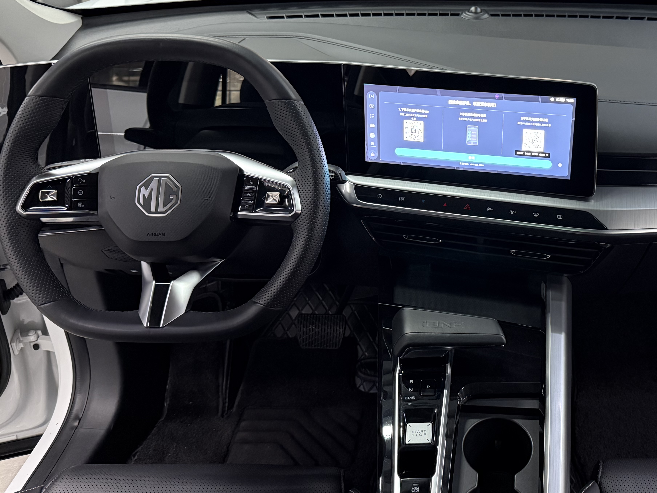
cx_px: 479
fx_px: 721
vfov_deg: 37.6
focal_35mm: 38
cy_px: 206
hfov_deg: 47.5
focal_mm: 6.76
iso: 640
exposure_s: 1/33
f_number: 1.78
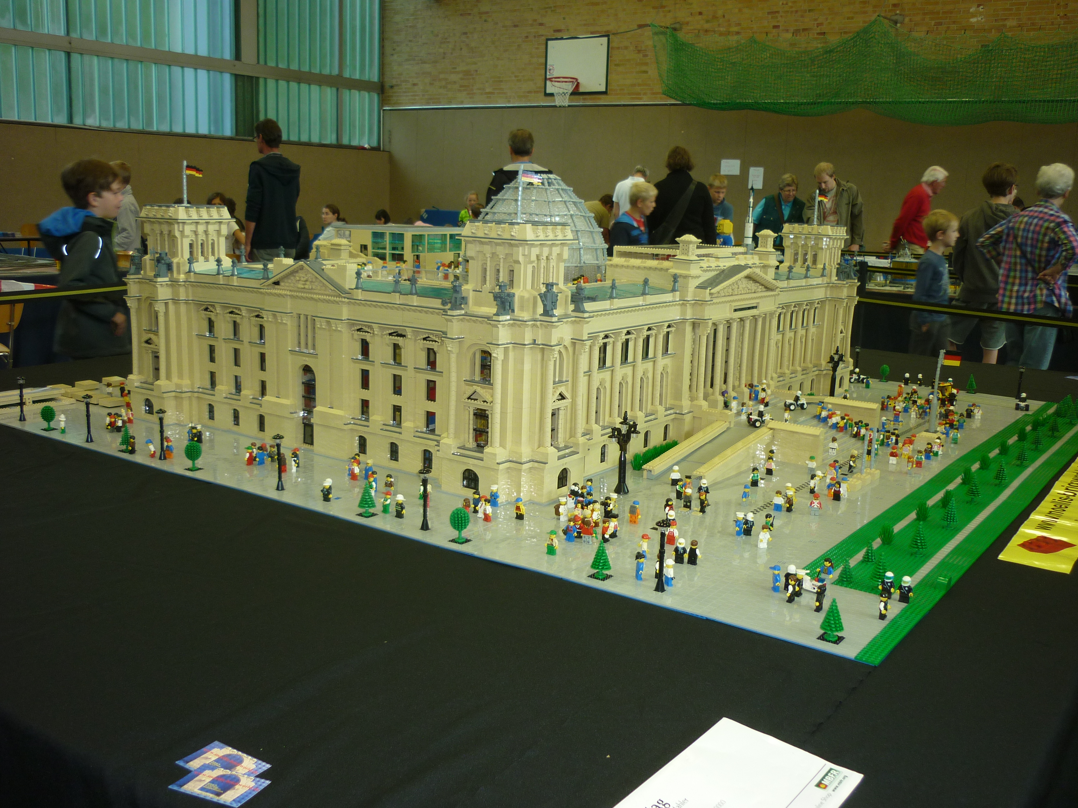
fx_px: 1028
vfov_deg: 42.9
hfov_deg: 55.4
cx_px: 539
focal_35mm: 33
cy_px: 404
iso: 100
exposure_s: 1/30
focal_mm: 5.5
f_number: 2.8
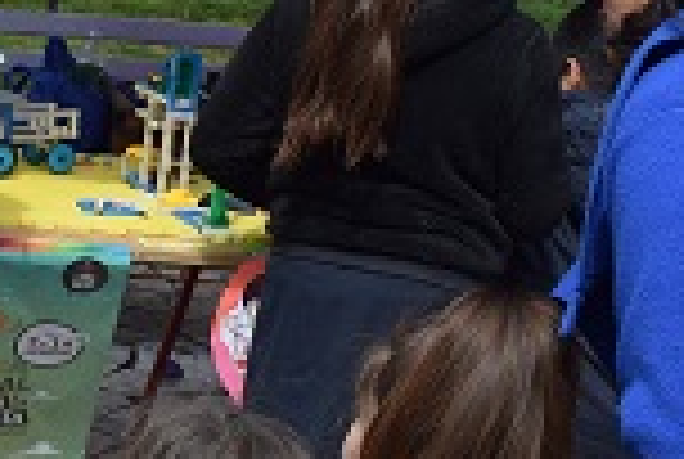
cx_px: -65
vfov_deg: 14.8
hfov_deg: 21.0
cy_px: 97
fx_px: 1751
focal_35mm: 92
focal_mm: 22
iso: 200
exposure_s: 1/250
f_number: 8
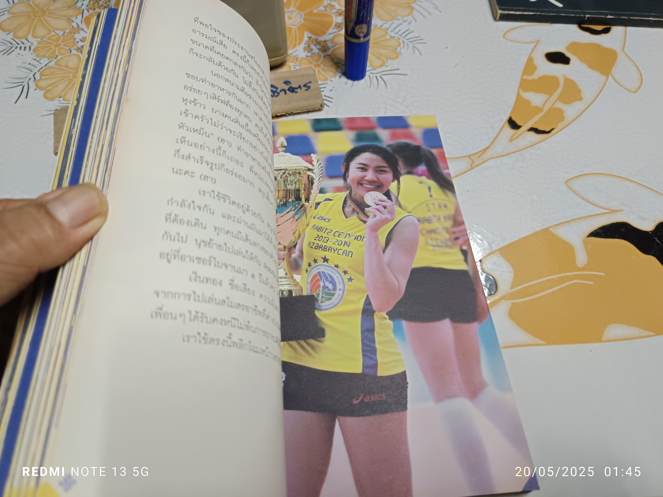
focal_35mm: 24
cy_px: 248
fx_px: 460
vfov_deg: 56.8
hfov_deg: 71.6
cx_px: 332
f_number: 1.7
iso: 1199
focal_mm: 5.31
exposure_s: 1/50
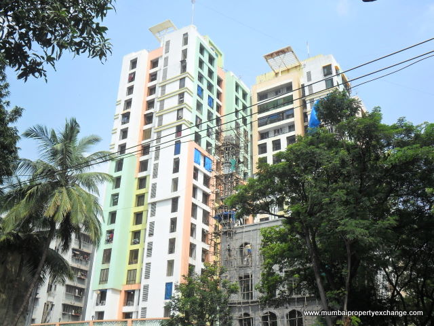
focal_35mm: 37
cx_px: 217
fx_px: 464
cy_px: 163
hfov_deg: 50.1
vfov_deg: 38.7
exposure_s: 1/1000
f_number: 4
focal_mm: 6.6
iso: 100
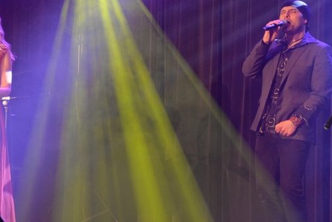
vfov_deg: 10.6
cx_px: 37
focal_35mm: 130
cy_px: 109
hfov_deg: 15.6
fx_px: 1199
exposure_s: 1/60
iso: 800
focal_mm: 70
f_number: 3.2
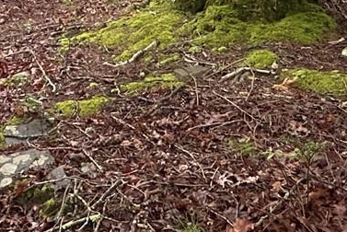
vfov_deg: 14.0
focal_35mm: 79
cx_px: -46
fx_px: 762
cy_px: -262
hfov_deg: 23.8
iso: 64
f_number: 2.2
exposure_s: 1/99
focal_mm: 2.22
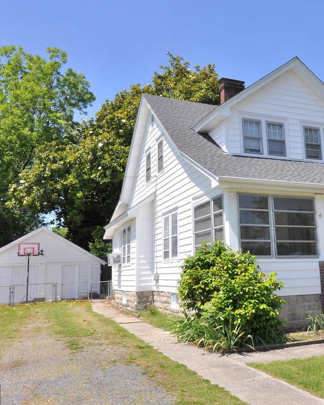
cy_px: 202
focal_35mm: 34
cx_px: 240
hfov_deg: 42.1
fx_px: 407
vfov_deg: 52.8
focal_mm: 16
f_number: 9
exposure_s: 1/320
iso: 200
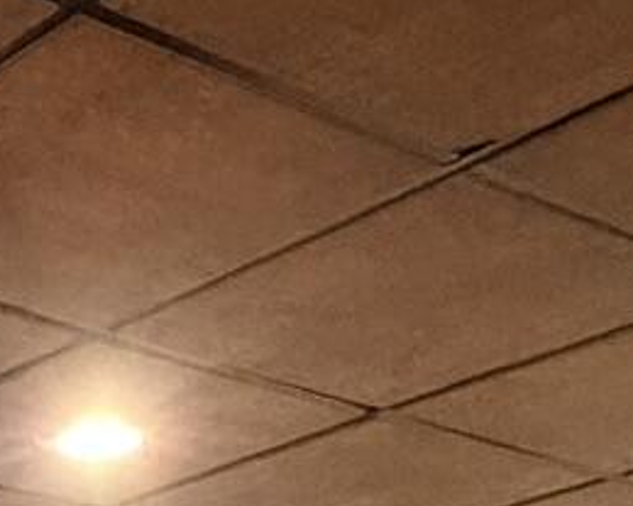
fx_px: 2023
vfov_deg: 12.0
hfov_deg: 16.1
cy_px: 1149
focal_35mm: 108
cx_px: -349
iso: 1250
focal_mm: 2.22
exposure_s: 1/40
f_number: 2.2
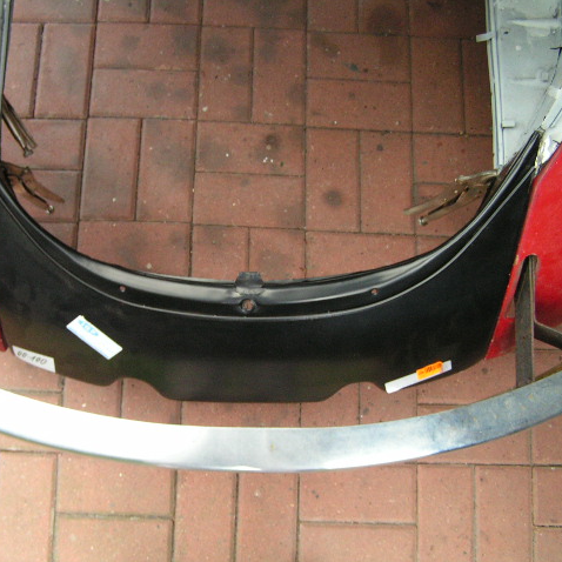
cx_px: 250
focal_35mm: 45
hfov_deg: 37.5
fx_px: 827
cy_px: 281
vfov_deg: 37.6
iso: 160
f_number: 2.8
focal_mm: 6.3
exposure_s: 1/30
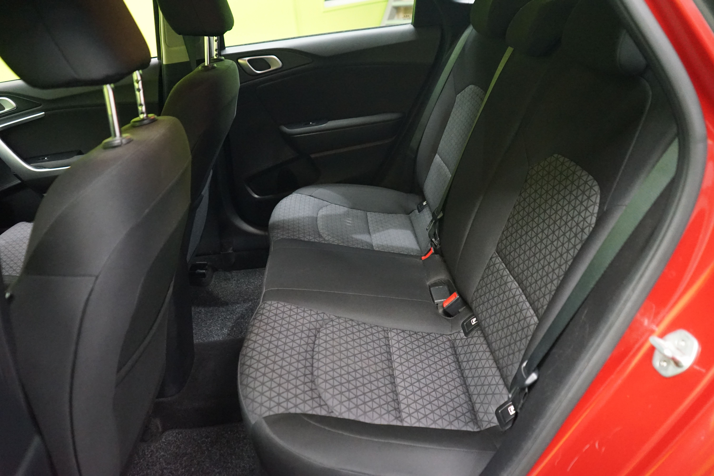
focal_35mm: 28
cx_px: 357
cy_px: 238
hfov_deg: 65.5
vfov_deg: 46.4
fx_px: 555
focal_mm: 28
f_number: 3.5
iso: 6400
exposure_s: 1/25
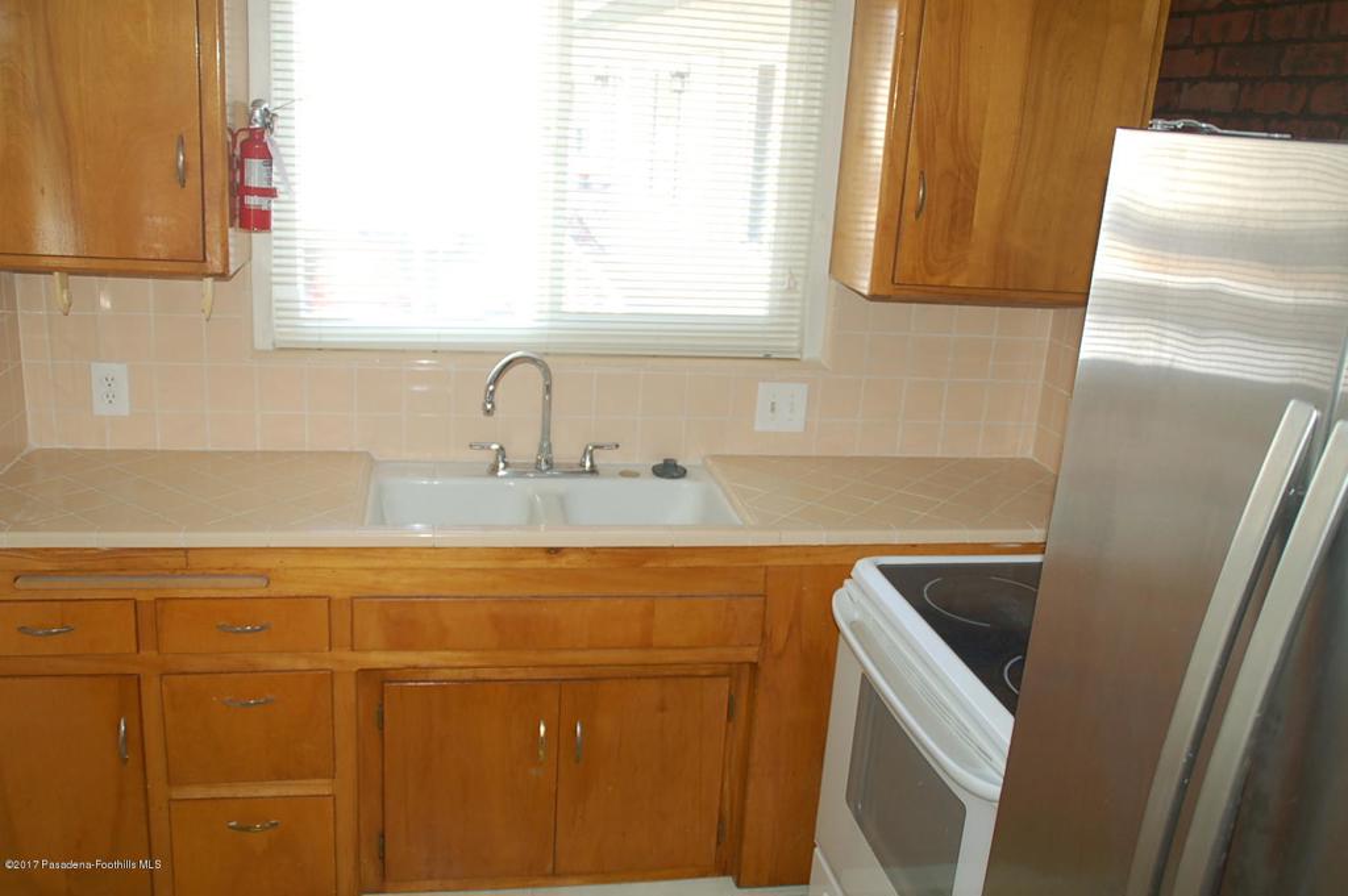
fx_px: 1235
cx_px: 674
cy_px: 448
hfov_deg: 57.3
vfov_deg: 39.9
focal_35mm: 33
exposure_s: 1/60
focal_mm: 22
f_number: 3.8
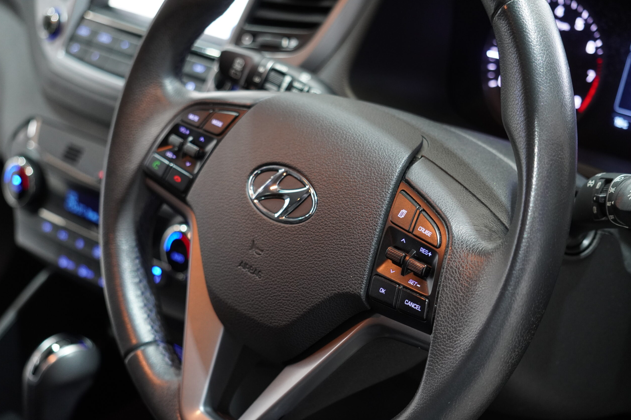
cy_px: 210
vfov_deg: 16.4
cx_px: 317
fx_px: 1464
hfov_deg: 24.3
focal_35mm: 84
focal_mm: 55
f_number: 4.5
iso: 1250
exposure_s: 1/20
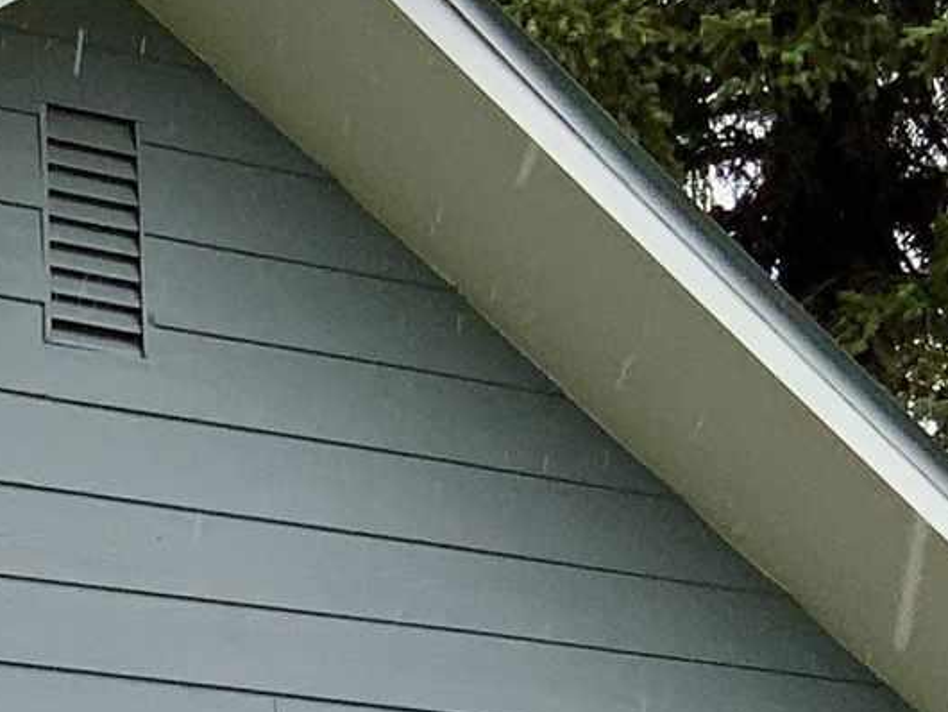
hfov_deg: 11.0
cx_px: -728
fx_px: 4603
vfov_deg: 8.4
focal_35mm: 168
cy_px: 1381
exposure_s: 1/415
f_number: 1.8
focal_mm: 3
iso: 16
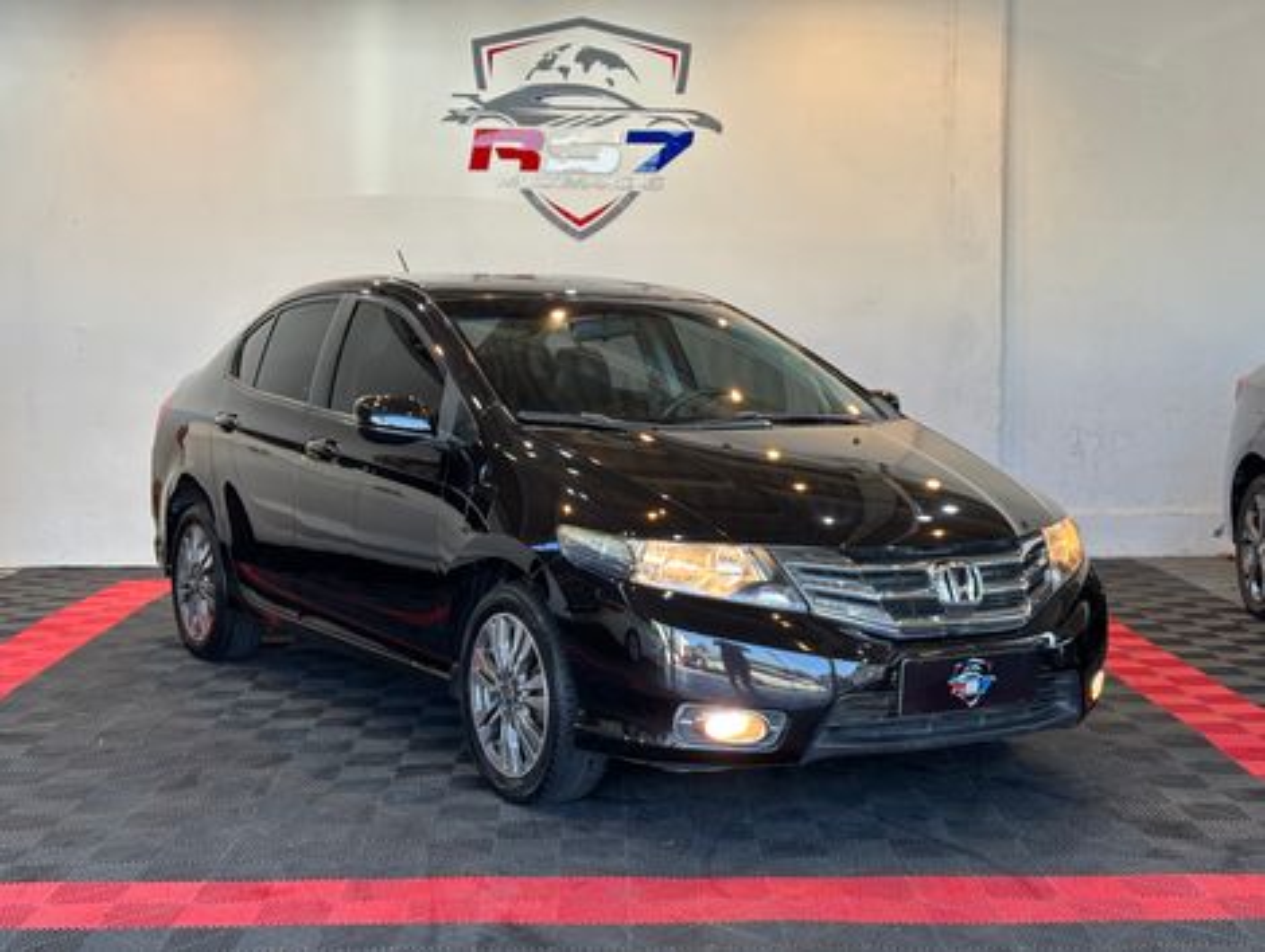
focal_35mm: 52
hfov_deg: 36.8
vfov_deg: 28.1
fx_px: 1903
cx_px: 632
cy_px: 476
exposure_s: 1/120
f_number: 1.6
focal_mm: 5.96
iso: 50
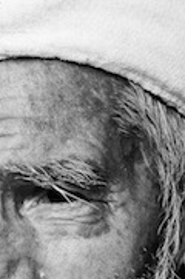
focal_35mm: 269
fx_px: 2081
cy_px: 367
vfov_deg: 7.6
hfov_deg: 5.1
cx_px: 21
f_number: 4.5
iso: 220
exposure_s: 1/200
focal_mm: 50
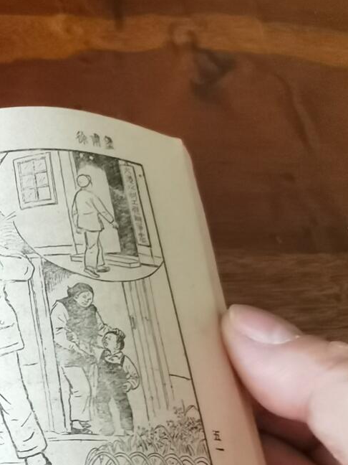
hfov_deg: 18.3
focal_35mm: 75
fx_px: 1005
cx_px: -102
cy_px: 333
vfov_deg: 25.8
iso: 250
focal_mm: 2.26
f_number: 2.2
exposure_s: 1/33.3
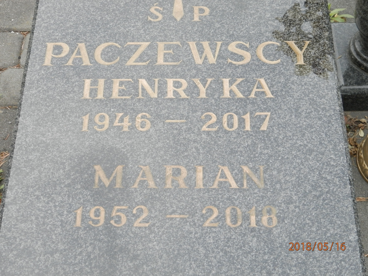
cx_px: 184
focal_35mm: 68
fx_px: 723
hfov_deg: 28.6
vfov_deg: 21.6
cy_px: 138
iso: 200
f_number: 4
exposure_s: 1/125
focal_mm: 12.2
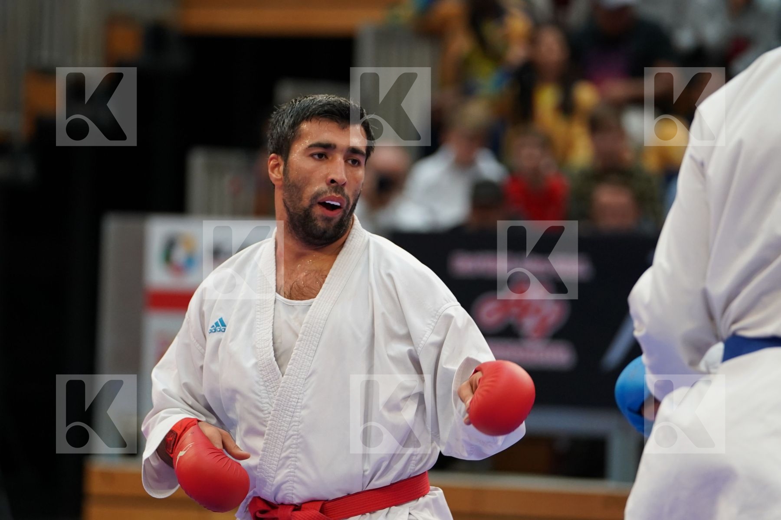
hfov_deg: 8.3
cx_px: 390
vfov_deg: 5.6
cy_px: 260
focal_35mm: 247
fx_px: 5358
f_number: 2.8
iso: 1600
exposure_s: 1/1000
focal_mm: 165
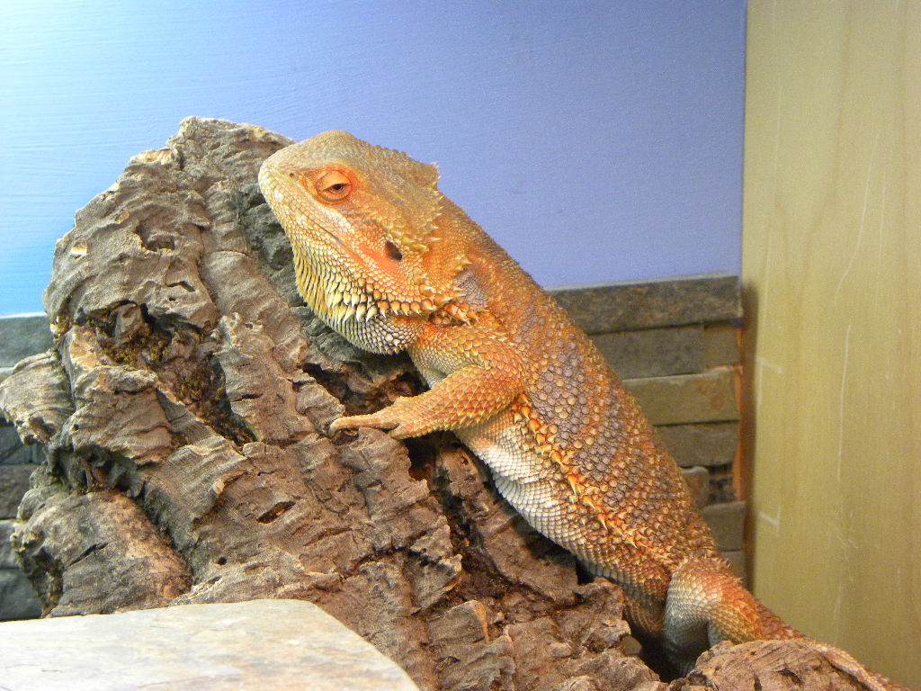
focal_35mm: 144
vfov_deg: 10.3
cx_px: 460
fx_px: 3831
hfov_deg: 13.7
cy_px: 346
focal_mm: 25.7
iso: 370
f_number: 4.5
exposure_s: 1/78.6
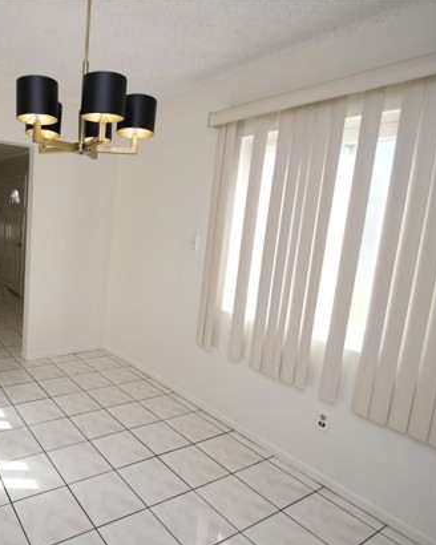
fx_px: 355
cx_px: 89
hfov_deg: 58.4
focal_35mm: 22
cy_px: 278
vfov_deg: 75.0
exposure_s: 1/100
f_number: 4
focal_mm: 10
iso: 100
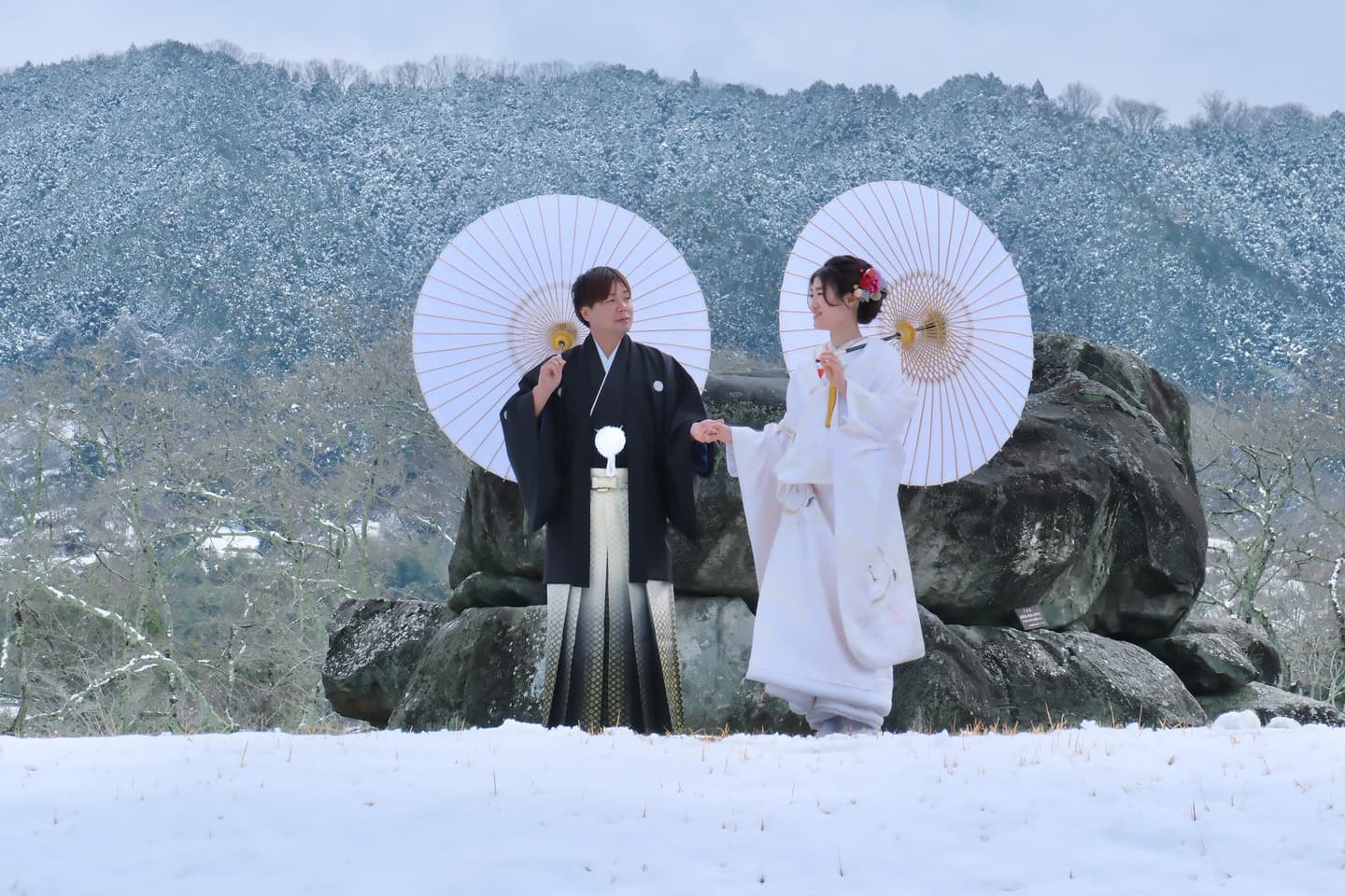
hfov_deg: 19.5
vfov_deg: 13.0
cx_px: 672
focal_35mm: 105
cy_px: 448
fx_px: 3923
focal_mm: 70
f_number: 10
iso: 800
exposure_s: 1/500
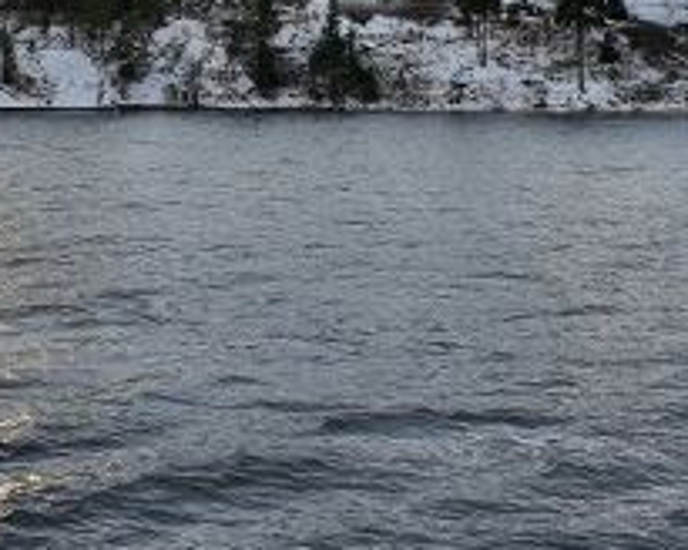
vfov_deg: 23.7
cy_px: 15
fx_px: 1262
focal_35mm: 62
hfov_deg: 30.4
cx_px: 268
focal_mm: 4.32
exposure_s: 1/435
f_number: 2.4
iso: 50
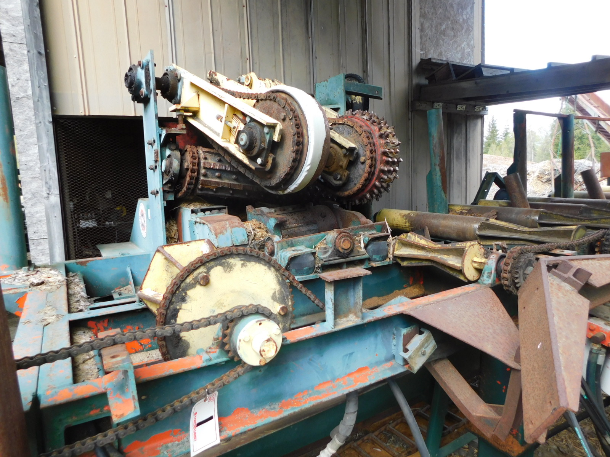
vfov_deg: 58.9
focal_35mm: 23
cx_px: 305
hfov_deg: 73.9
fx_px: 405
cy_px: 228
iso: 125
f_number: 3
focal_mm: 4
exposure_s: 1/100
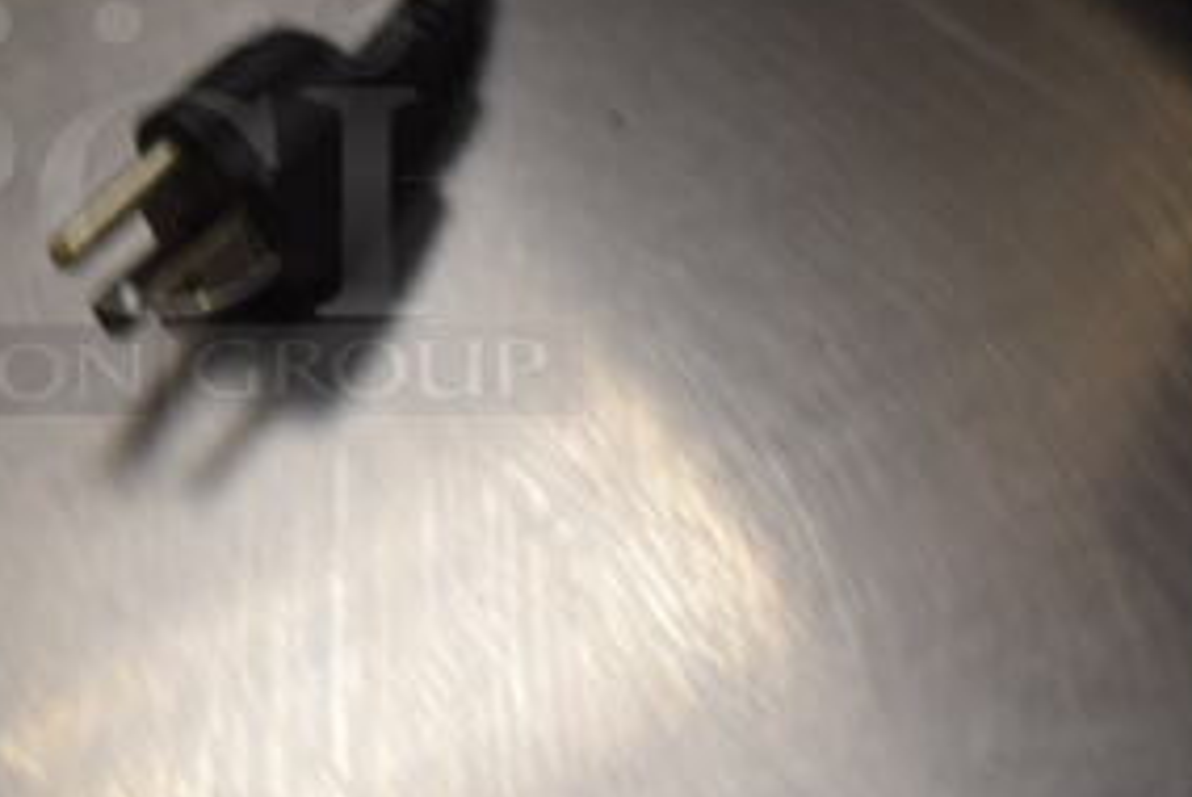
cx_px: 118
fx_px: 1922
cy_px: 193
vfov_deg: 23.2
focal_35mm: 58
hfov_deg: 32.7
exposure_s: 1/60
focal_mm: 18
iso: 400
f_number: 7.1
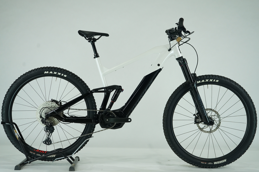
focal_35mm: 49
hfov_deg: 40.3
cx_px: 130
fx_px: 353
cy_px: 86
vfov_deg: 27.5
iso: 800
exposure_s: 1/200
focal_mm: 49
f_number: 5
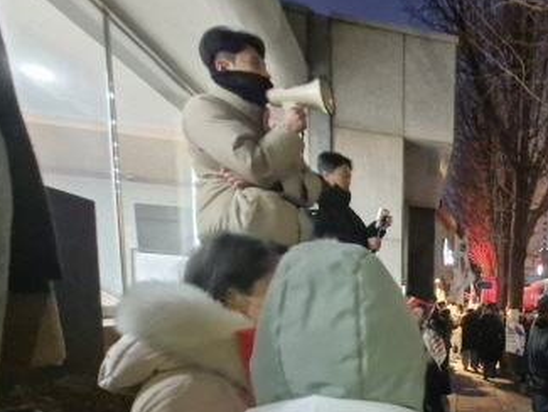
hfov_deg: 50.8
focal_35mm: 28
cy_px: 369
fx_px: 443
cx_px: 551
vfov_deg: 45.3
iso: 1600
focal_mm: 1.74
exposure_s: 1/24
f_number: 2.2
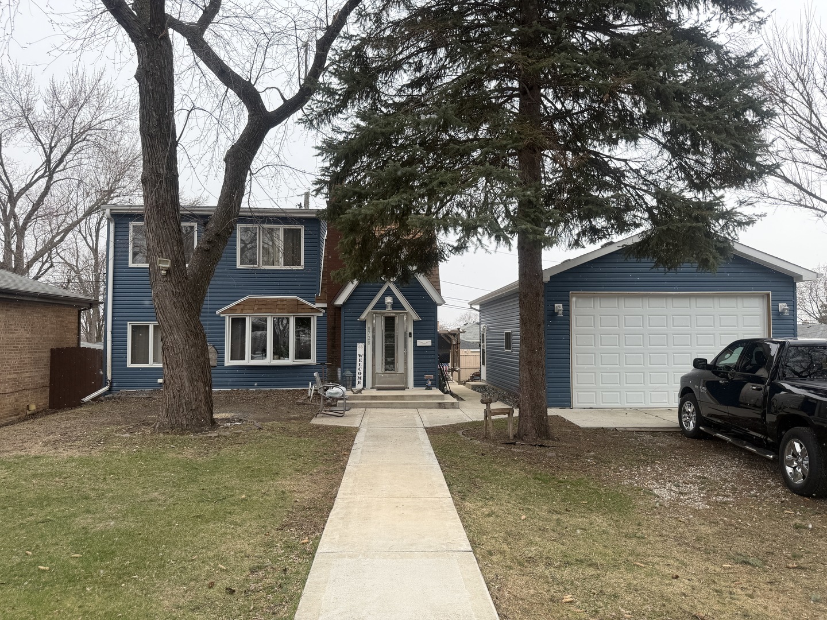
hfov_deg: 71.6
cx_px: 414
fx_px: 573
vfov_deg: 56.8
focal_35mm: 24
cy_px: 310
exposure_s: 1/1005
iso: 80
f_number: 1.78
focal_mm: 6.76
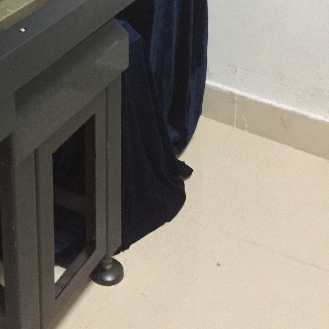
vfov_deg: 24.0
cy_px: -35
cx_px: 7
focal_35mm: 67
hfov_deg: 24.6
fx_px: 720
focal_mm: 4.15
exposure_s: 1/17
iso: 250
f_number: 2.2
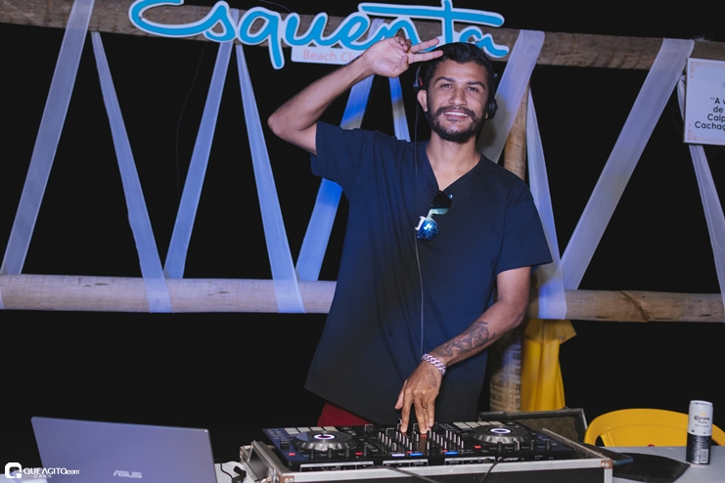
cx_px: 362
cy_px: 242
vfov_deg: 25.8
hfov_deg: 37.9
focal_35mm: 52
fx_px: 1057
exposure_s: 1/200
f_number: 2.5
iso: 800
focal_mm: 35
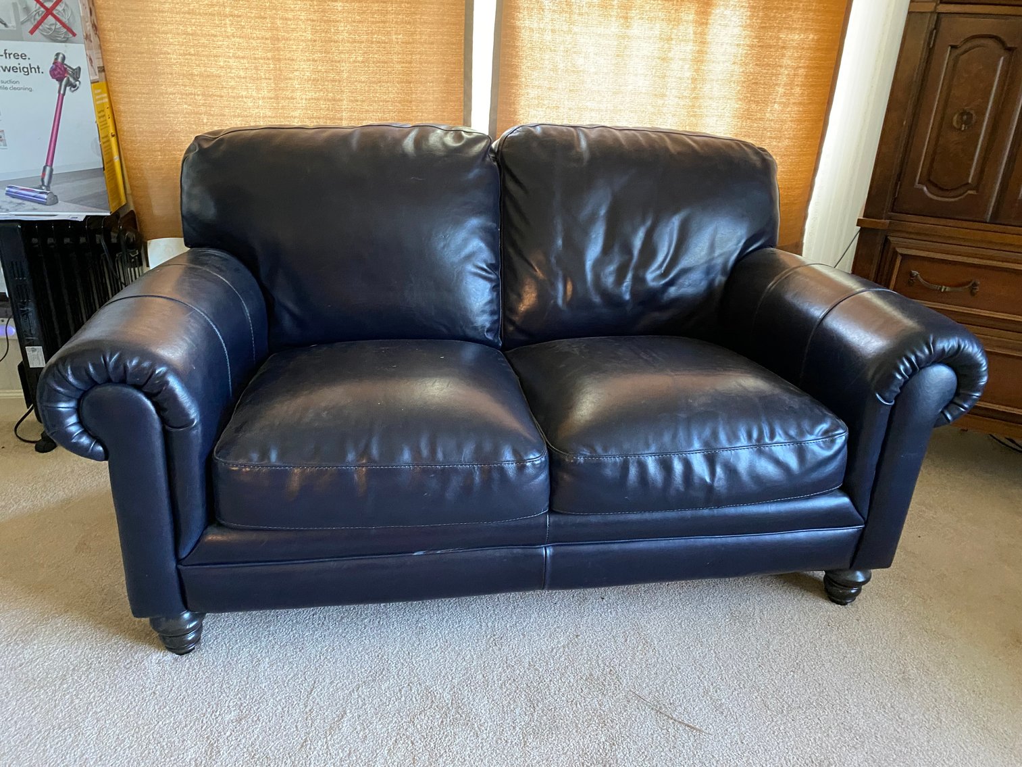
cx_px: 511
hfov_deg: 67.3
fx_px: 768
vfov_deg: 53.1
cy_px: 384
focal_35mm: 26
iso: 500
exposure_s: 1/30
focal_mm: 4.25
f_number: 1.8
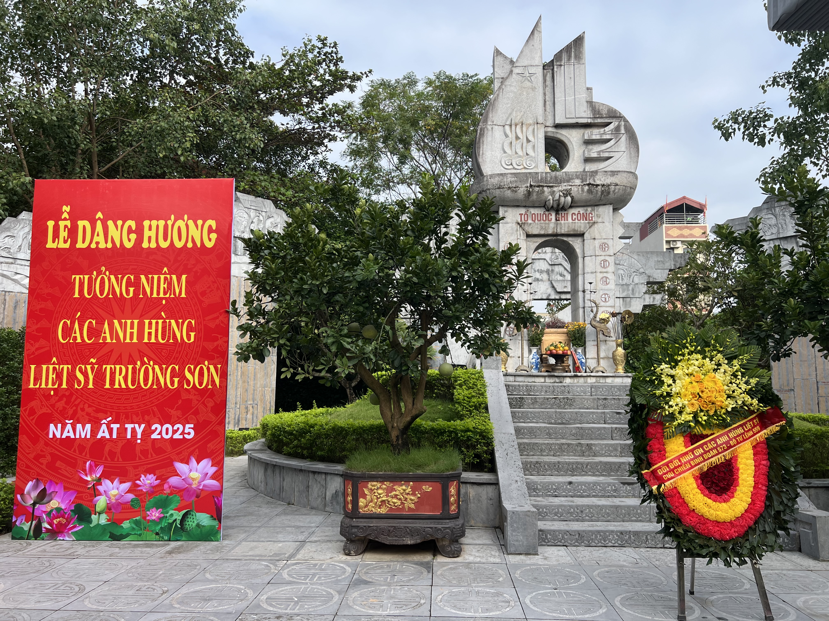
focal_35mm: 26
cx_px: 414
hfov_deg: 67.3
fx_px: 623
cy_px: 310
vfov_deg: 53.1
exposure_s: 1/1159
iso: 50
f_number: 1.5
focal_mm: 5.7
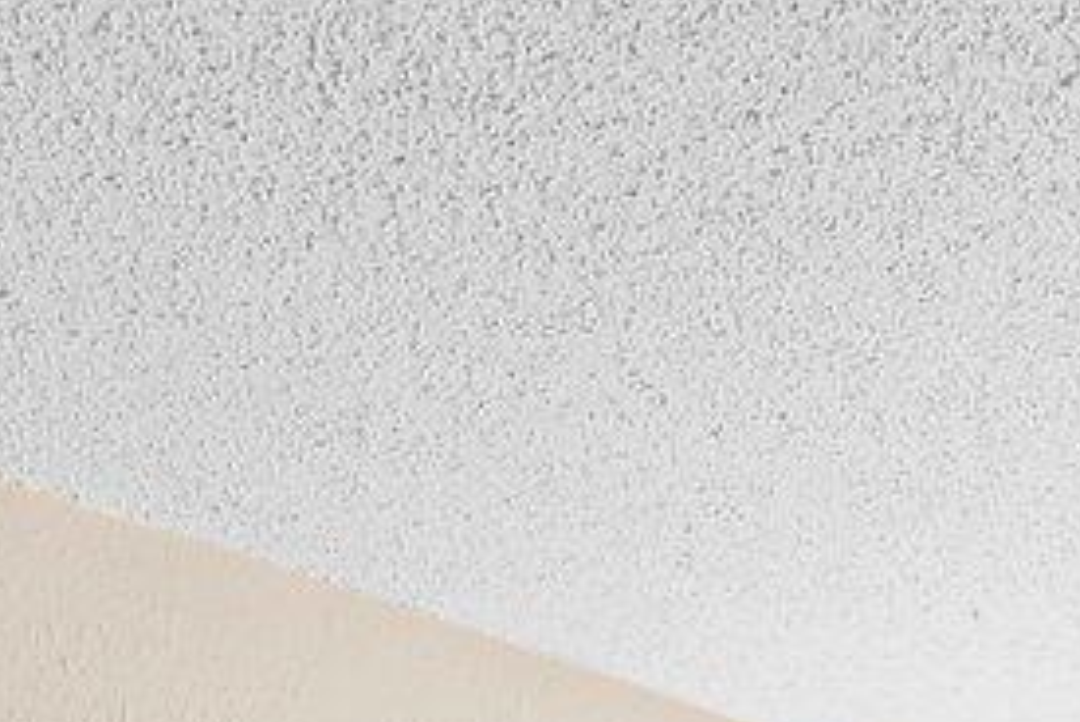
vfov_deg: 9.5
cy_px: 1954
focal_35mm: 122
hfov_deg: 16.1
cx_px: 1292
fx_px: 3663
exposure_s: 1/1.67
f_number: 8
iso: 400
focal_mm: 16.4
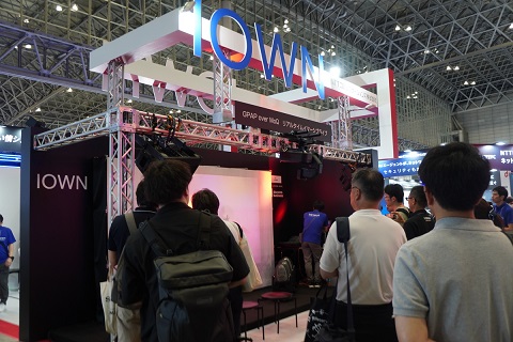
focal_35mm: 30
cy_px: 171
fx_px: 427
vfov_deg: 43.6
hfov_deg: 61.9
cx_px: 256
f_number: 3.5
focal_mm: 20
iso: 400
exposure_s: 1/30
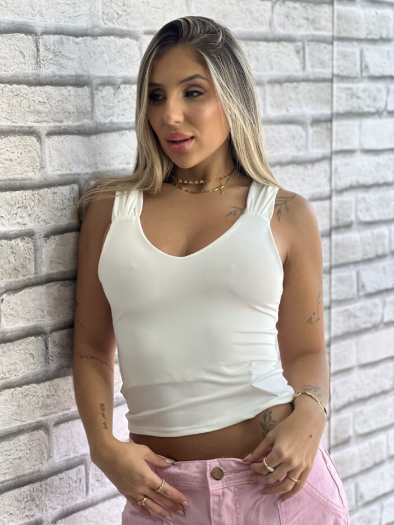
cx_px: 197
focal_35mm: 77
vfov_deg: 25.3
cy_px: 262
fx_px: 1168
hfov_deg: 19.1
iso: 160
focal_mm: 9
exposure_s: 1/120
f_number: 2.8
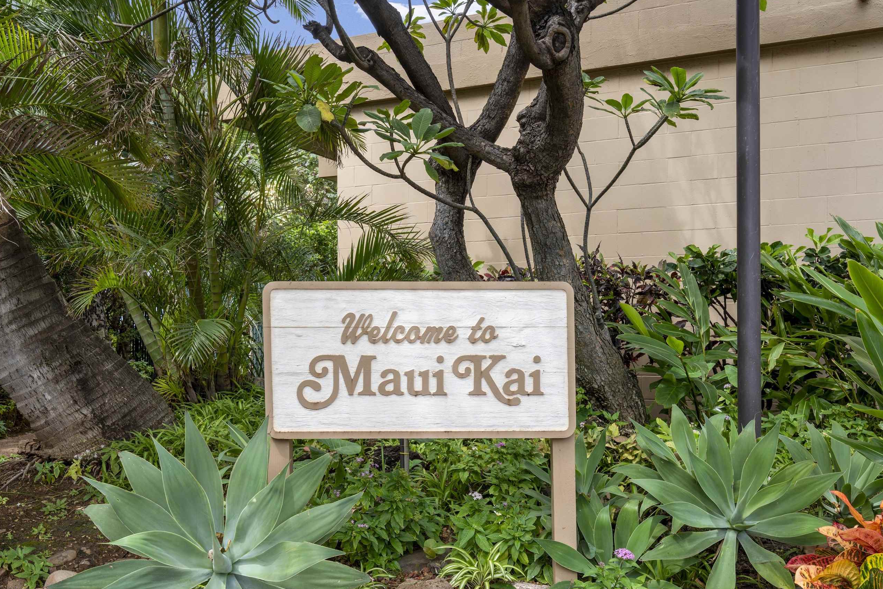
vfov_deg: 37.8
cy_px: 342
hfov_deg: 54.4
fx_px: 858
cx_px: 430
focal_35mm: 35
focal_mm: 29
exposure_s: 1/80
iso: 100
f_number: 8
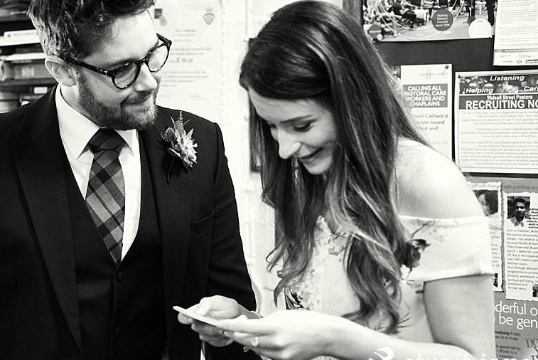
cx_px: 193
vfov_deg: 19.5
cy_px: 162
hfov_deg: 28.7
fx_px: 1047
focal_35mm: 70
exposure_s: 1/160
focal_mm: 35
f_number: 2
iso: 6400
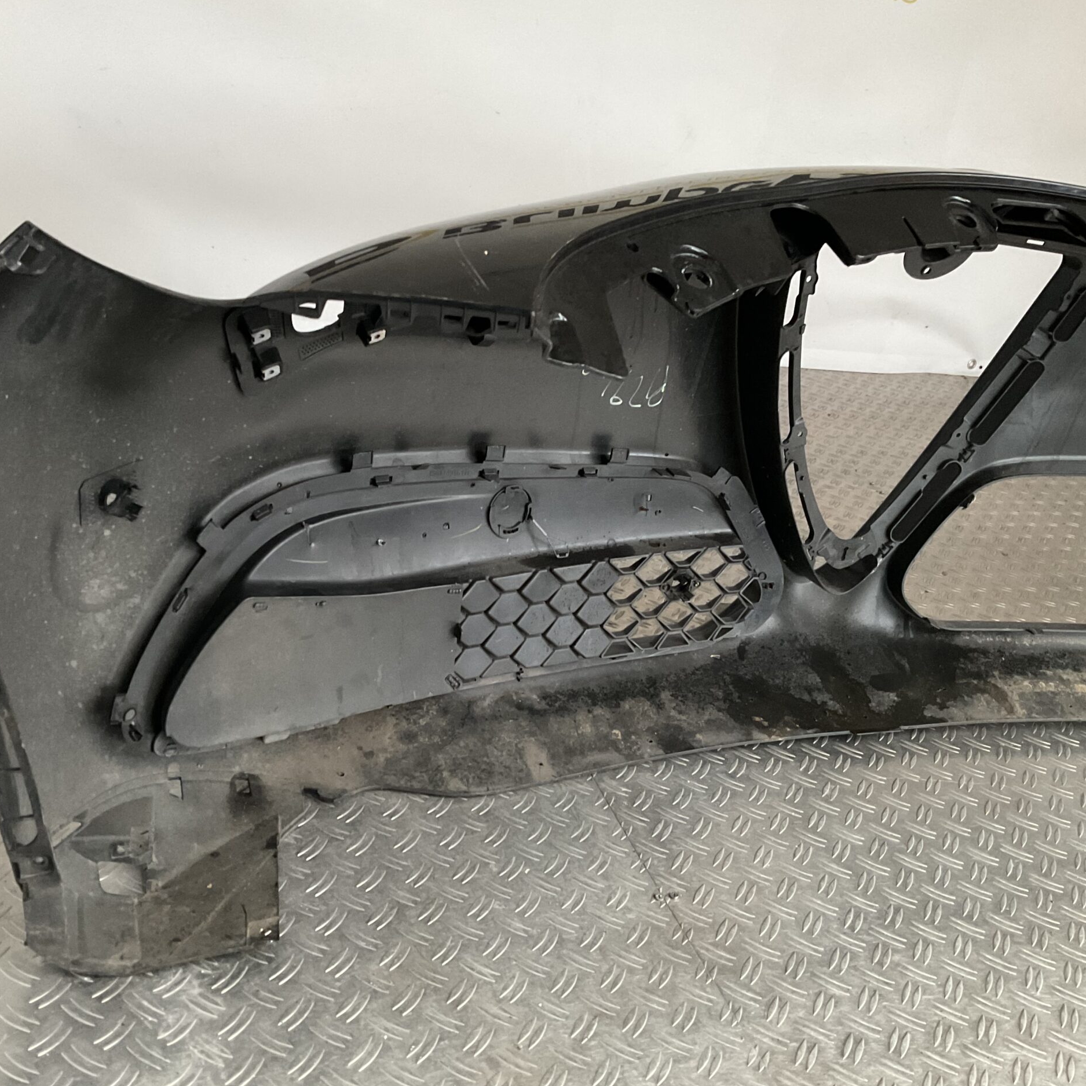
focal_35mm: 35
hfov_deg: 47.1
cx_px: 476
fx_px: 1242
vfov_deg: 47.2
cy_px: 555
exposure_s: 1/25
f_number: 1.8
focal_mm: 3
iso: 250
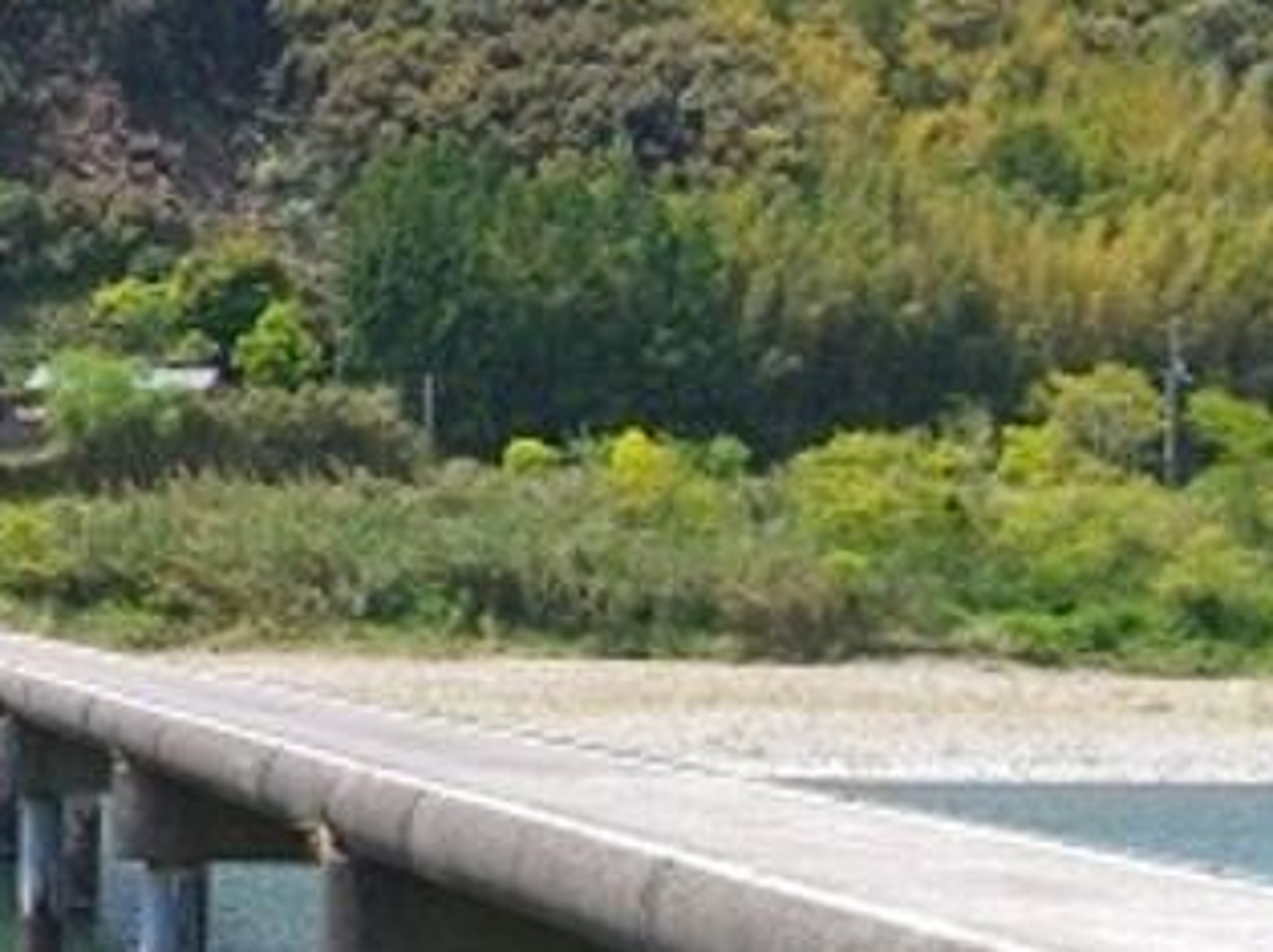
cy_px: 454
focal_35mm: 124
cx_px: -365
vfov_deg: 11.9
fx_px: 4557
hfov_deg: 15.2
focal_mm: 7.9
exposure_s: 1/400
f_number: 4
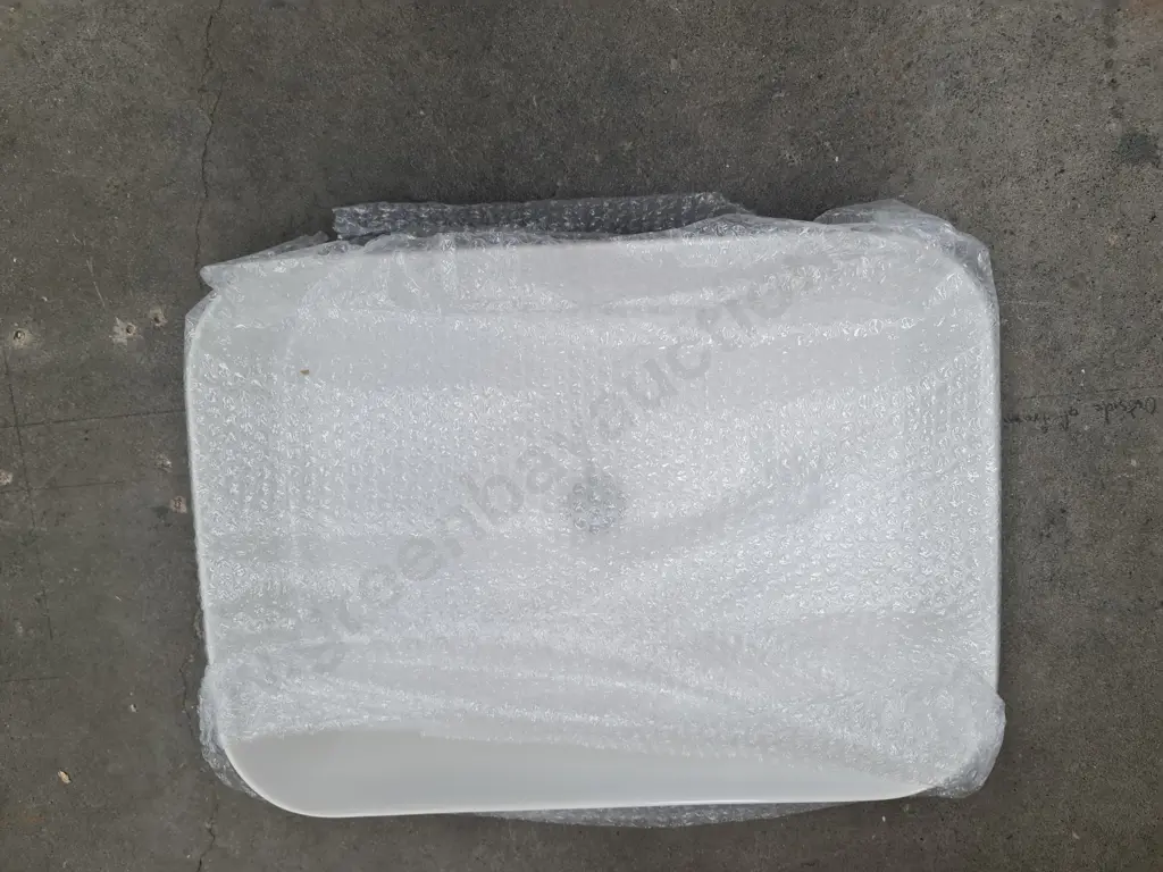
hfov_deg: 69.4
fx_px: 840
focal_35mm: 25
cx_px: 582
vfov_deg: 54.9
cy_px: 436
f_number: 1.8
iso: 100
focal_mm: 7
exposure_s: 1/120
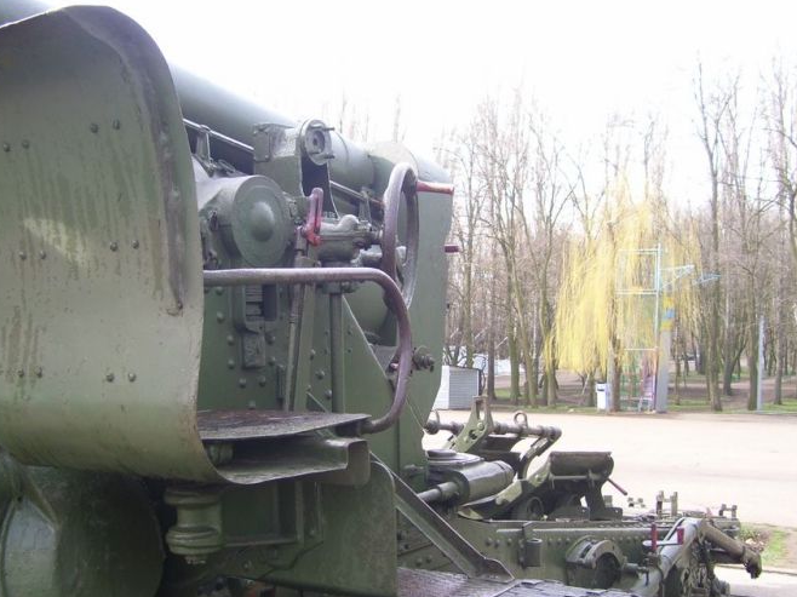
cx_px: 333
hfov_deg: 42.0
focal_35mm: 45
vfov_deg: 32.1
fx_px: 1036
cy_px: 332
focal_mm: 6
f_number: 2.7
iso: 80
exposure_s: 1/180
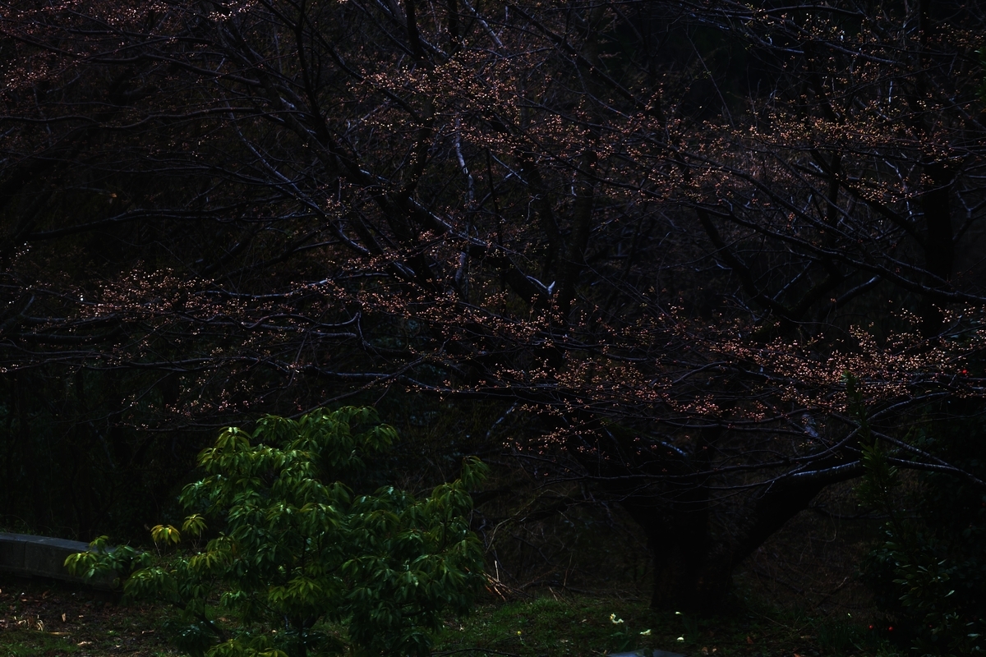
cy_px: 328
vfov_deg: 9.0
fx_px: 4163
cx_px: 493
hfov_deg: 13.5
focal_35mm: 152
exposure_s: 1/80
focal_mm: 101.2
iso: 800
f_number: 5.4
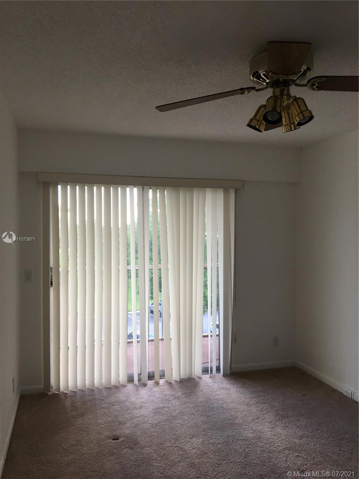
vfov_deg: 61.7
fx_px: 401
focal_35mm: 29
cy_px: 240
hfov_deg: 48.2
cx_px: 180
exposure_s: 1/40
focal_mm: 4.15
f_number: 2.2
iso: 25
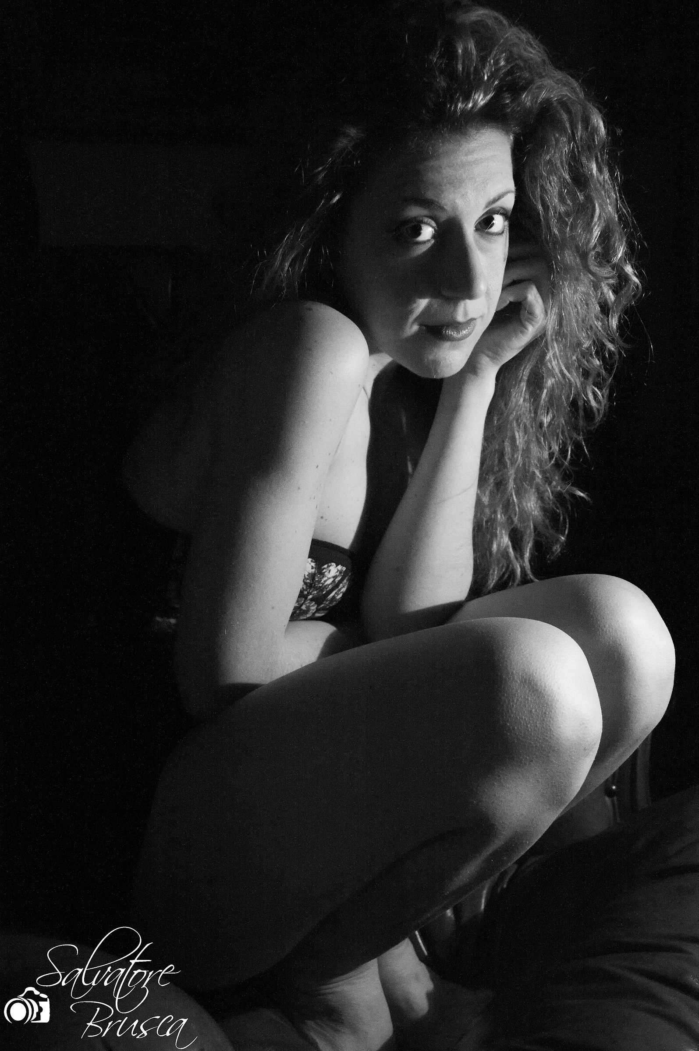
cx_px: 350
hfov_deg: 36.8
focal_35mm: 36
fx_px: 1051
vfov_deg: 53.2
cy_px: 526
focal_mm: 24
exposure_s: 1/60
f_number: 4.5
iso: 400
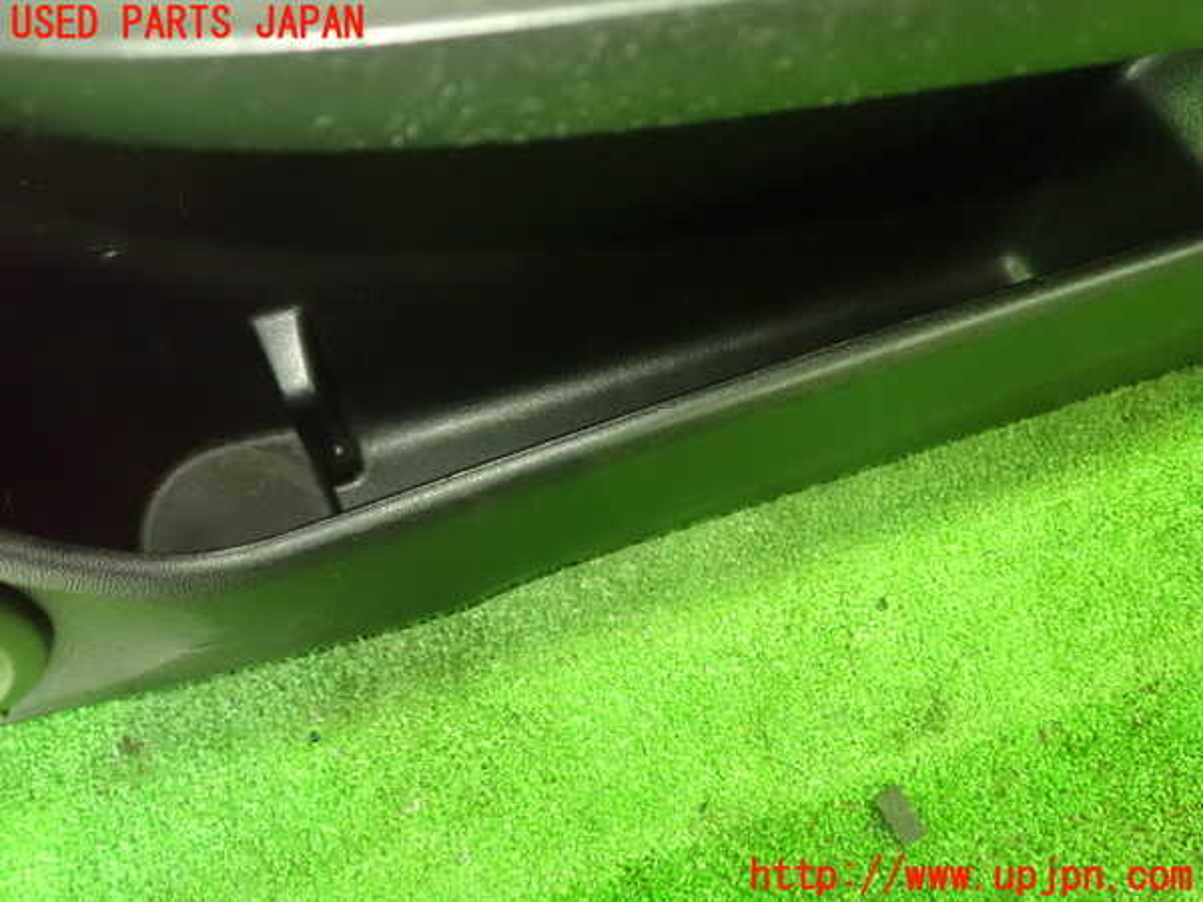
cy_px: 451
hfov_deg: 60.0
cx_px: 602
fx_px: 1043
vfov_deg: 46.8
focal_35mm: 30
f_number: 2.3
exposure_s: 1/30
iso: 1600
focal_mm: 5.5
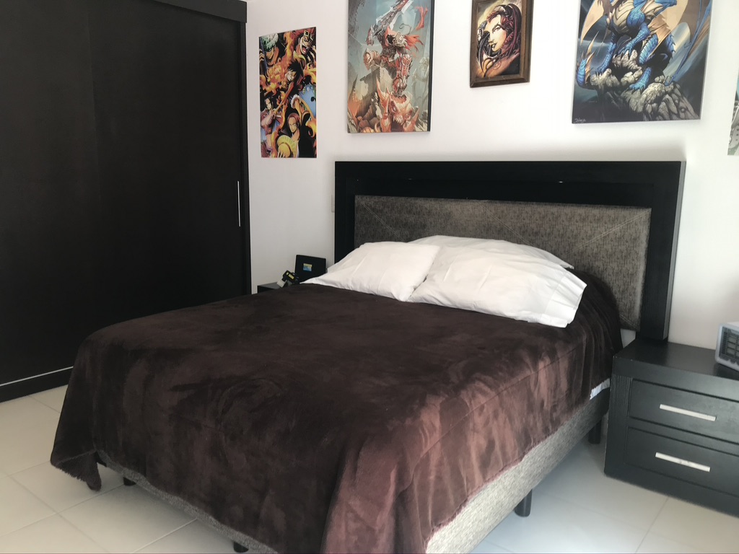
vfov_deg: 49.7
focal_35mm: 28
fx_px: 598
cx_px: 370
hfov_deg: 63.4
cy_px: 277
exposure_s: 1/60
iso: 25
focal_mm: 3.99
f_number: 1.8
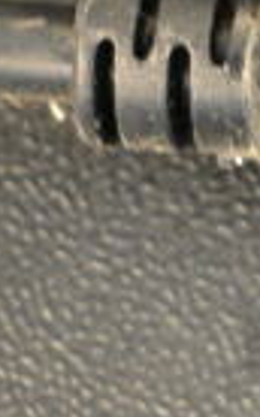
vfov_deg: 9.1
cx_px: 583
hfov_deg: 5.5
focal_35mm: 230
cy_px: 218
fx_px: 2613
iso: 5000
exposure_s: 1/50
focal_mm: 34
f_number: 4.5
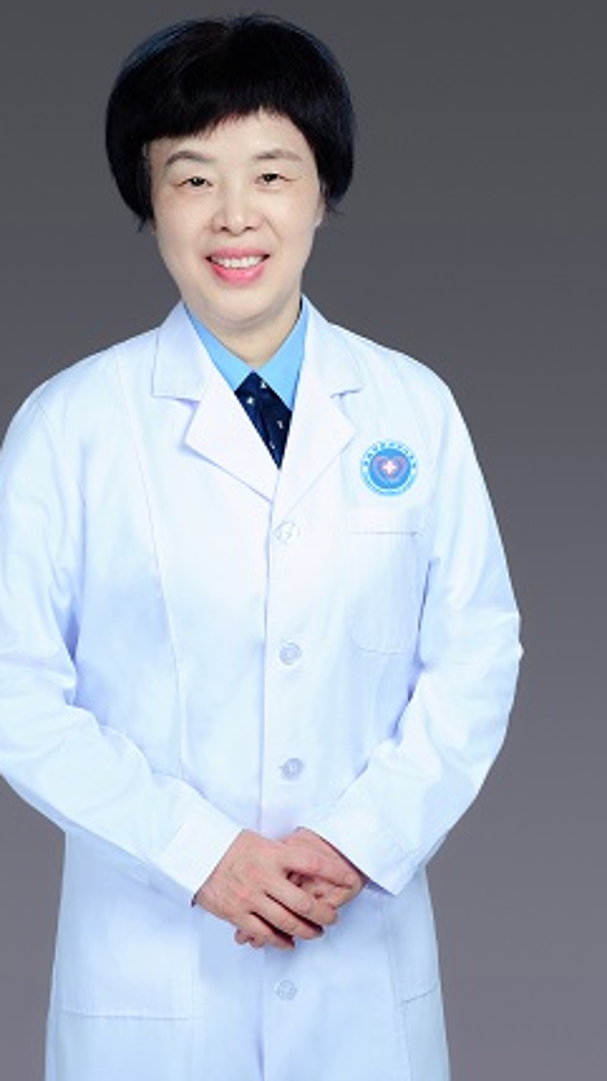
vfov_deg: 37.9
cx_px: 244
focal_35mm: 55
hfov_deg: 21.8
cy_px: 519
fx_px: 1575
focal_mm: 50
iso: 200
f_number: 10
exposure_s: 1/125
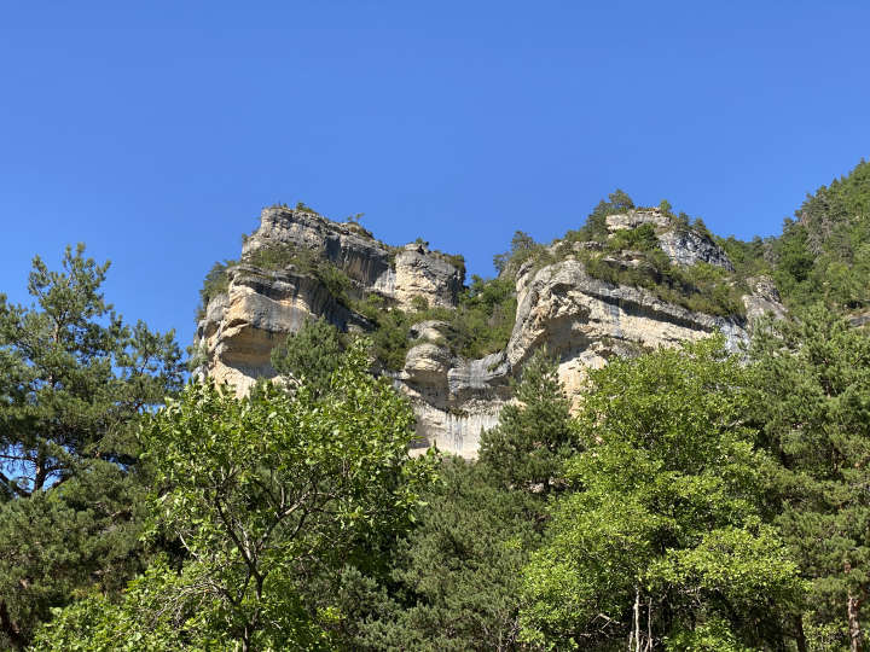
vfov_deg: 28.0
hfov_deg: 36.8
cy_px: 326
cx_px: 435
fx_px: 1307
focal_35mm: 52
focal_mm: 6
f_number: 2
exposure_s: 1/761
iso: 20
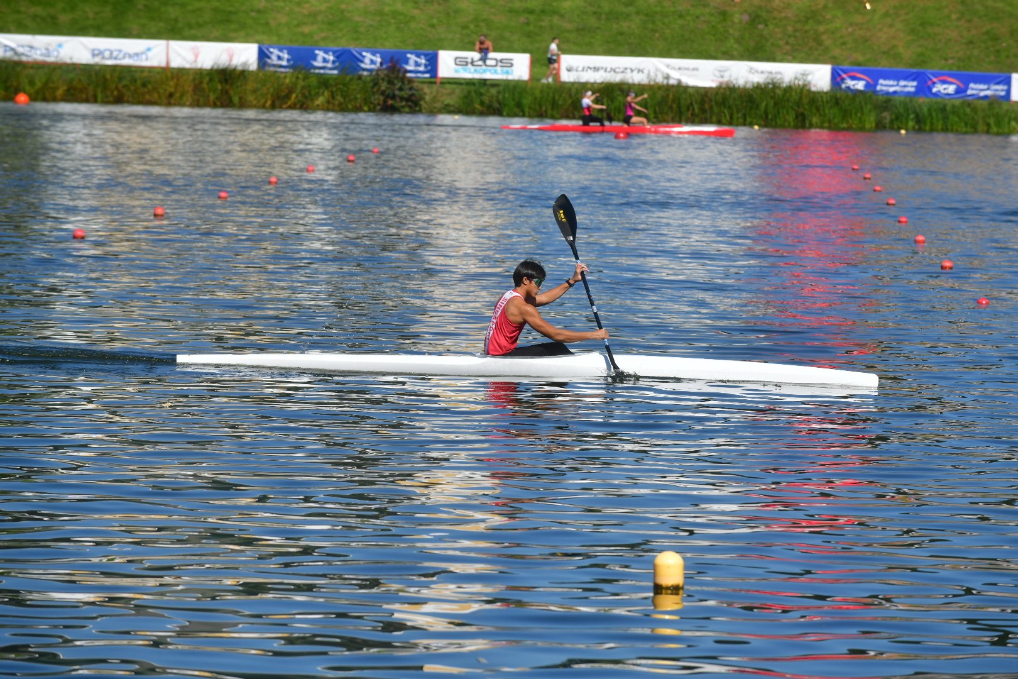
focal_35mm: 200
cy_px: 340
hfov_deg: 10.3
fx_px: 5655
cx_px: 509
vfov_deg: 6.9
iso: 100
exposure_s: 1/1000
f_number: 7.1
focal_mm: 200
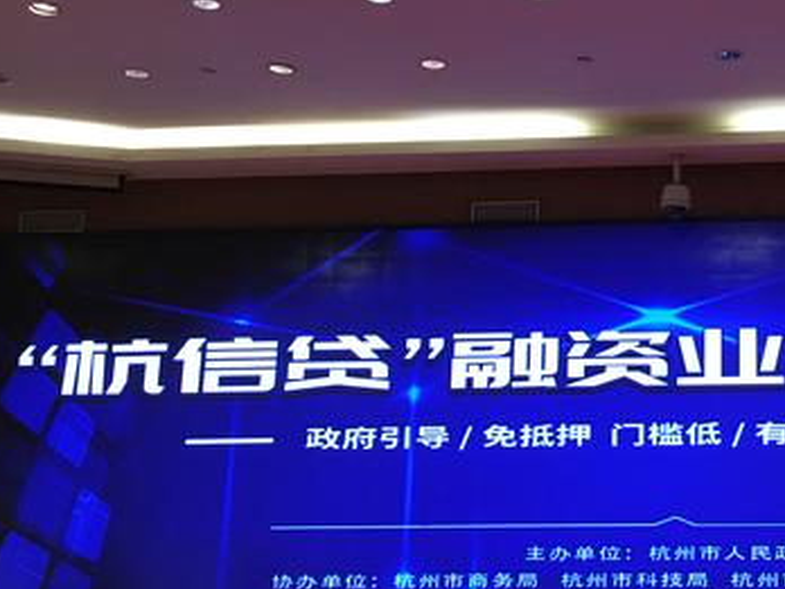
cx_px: 704
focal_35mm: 60
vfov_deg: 24.4
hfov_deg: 30.8
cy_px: 264
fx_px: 1361
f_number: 2.2
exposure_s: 1/17
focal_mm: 4.15
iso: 32
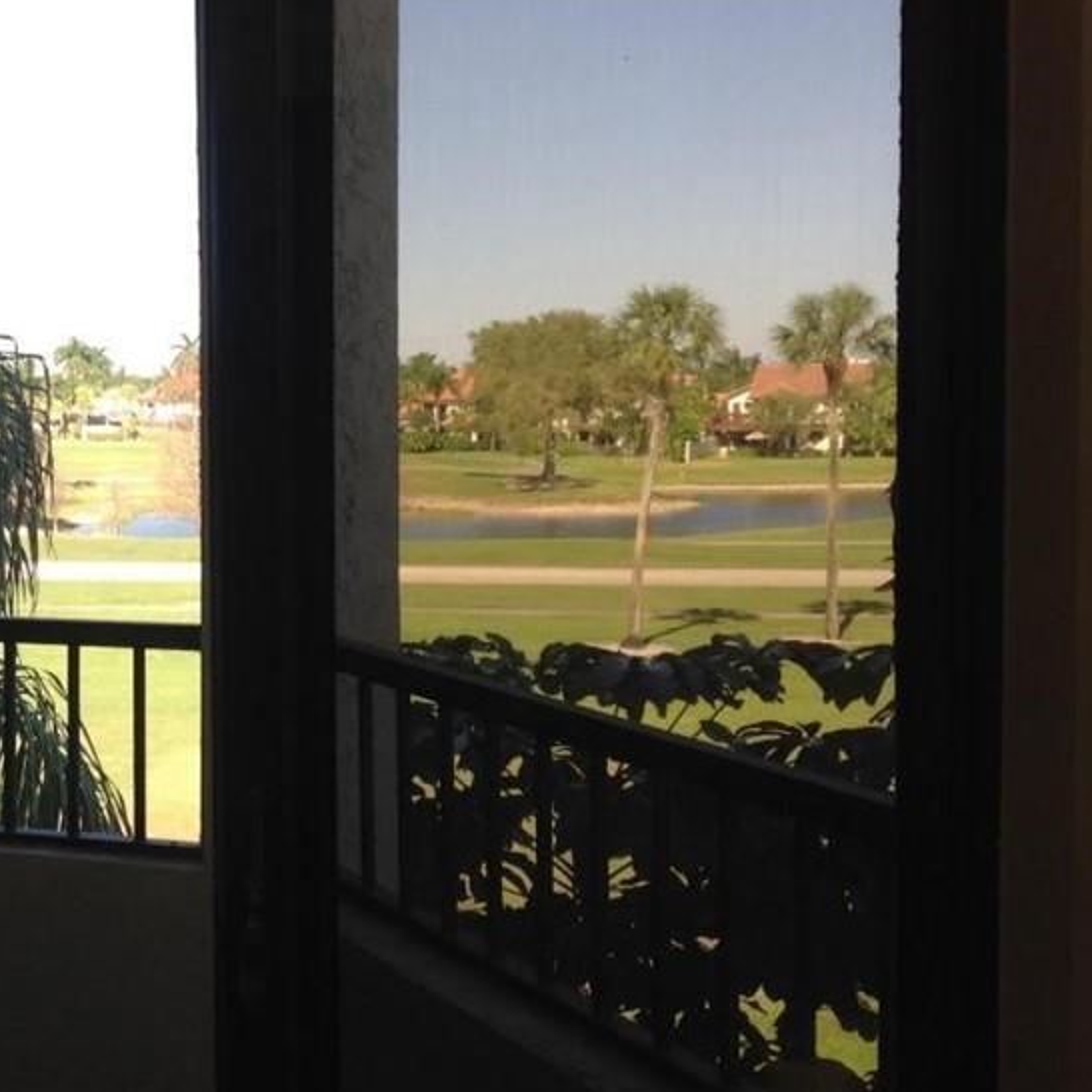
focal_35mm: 58
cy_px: 493
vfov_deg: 29.5
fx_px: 2070
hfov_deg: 28.8
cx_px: 187
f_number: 2.4
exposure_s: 1/267
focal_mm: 4.28
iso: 50
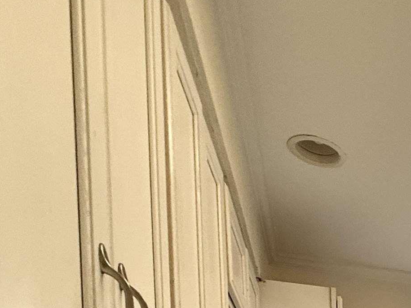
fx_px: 558
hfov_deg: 29.2
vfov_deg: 23.2
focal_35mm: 47
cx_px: 580
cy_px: 492
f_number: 2.2
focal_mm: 2.22
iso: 400
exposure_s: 1/120
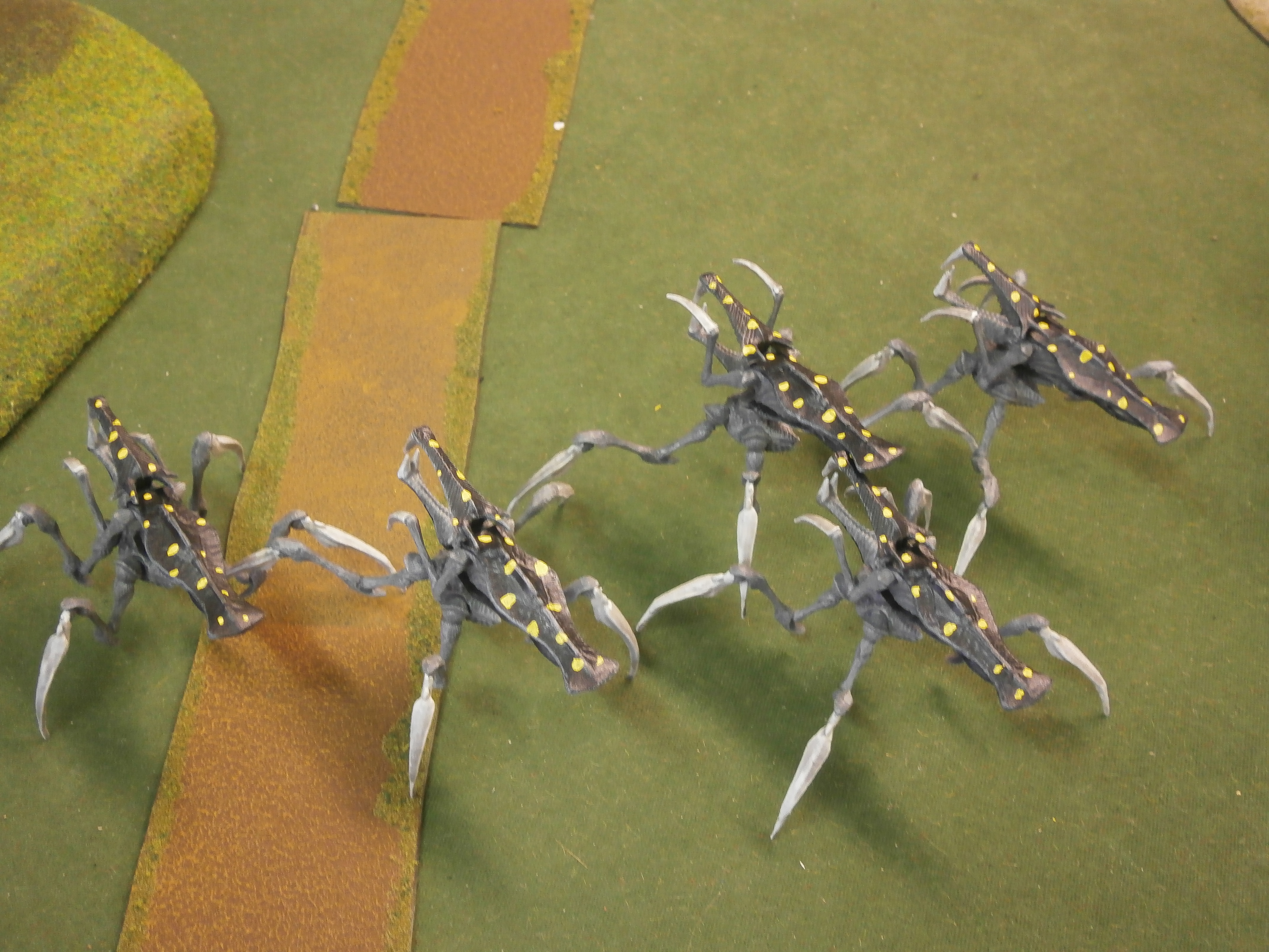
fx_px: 1723
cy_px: 476
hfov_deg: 40.4
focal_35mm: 47
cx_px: 634
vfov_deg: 30.9
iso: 200
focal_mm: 8.3
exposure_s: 1/13
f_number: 3.4
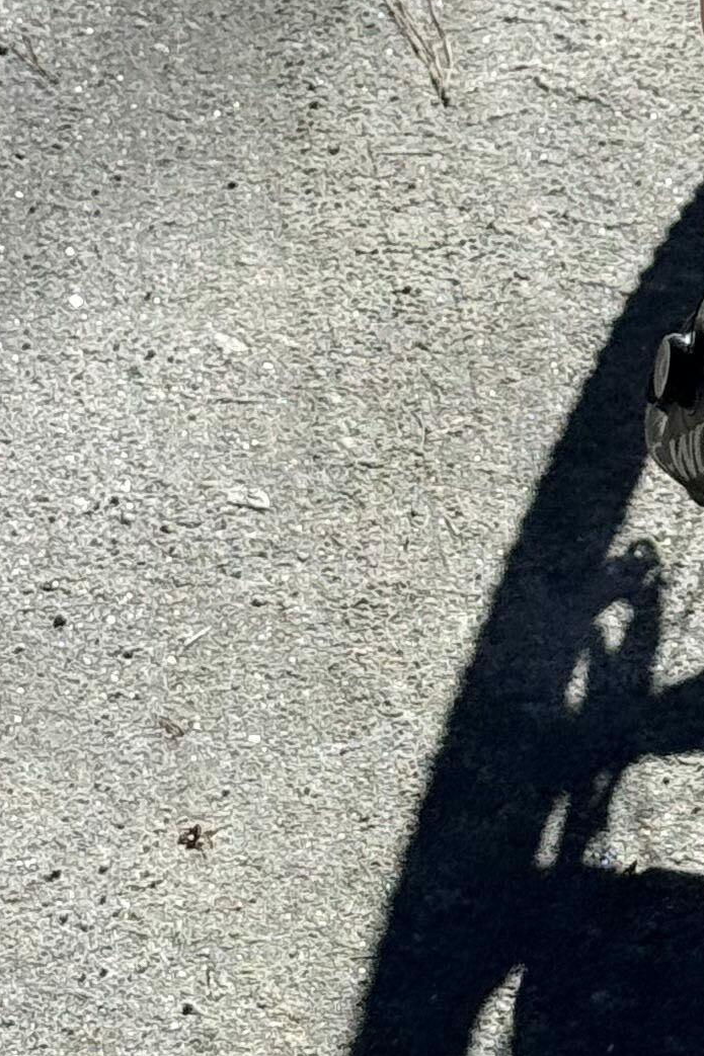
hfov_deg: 7.0
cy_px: 897
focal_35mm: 193
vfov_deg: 10.6
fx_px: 5663
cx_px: 1116
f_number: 1.78
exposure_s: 1/3704
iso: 64
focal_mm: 6.76
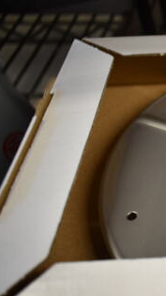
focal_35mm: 61
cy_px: 177
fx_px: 478
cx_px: 275
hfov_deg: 17.1
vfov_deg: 34.3
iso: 360
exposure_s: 1/30
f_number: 3.5
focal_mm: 20
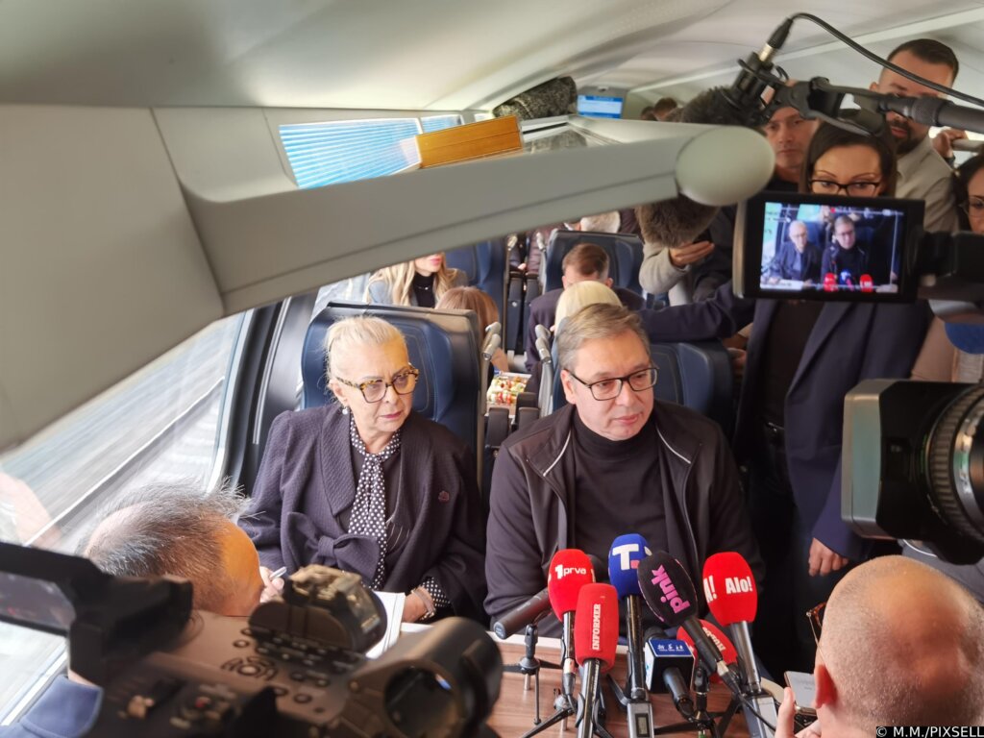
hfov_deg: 56.8
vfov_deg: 44.2
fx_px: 910
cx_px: 492
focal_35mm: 32
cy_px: 369
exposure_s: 1/50
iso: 80
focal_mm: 6.71
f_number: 1.9
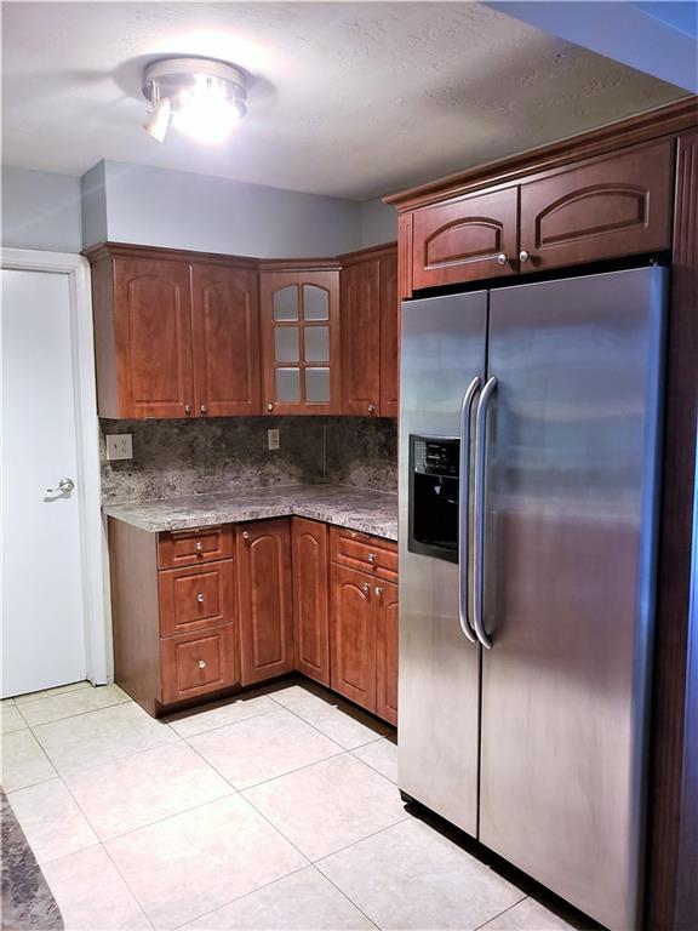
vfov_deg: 67.3
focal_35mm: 26
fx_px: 699
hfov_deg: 53.1
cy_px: 466
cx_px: 349
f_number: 2.4
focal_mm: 4.3
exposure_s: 1/20
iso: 250
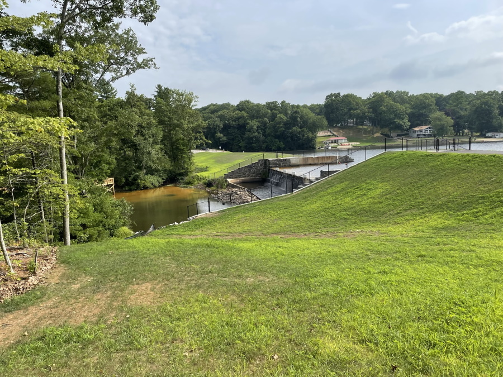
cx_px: 252
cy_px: 188
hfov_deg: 67.3
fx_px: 378
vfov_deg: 53.1
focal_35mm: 26
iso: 32
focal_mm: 4.2
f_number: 1.6
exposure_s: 1/3731
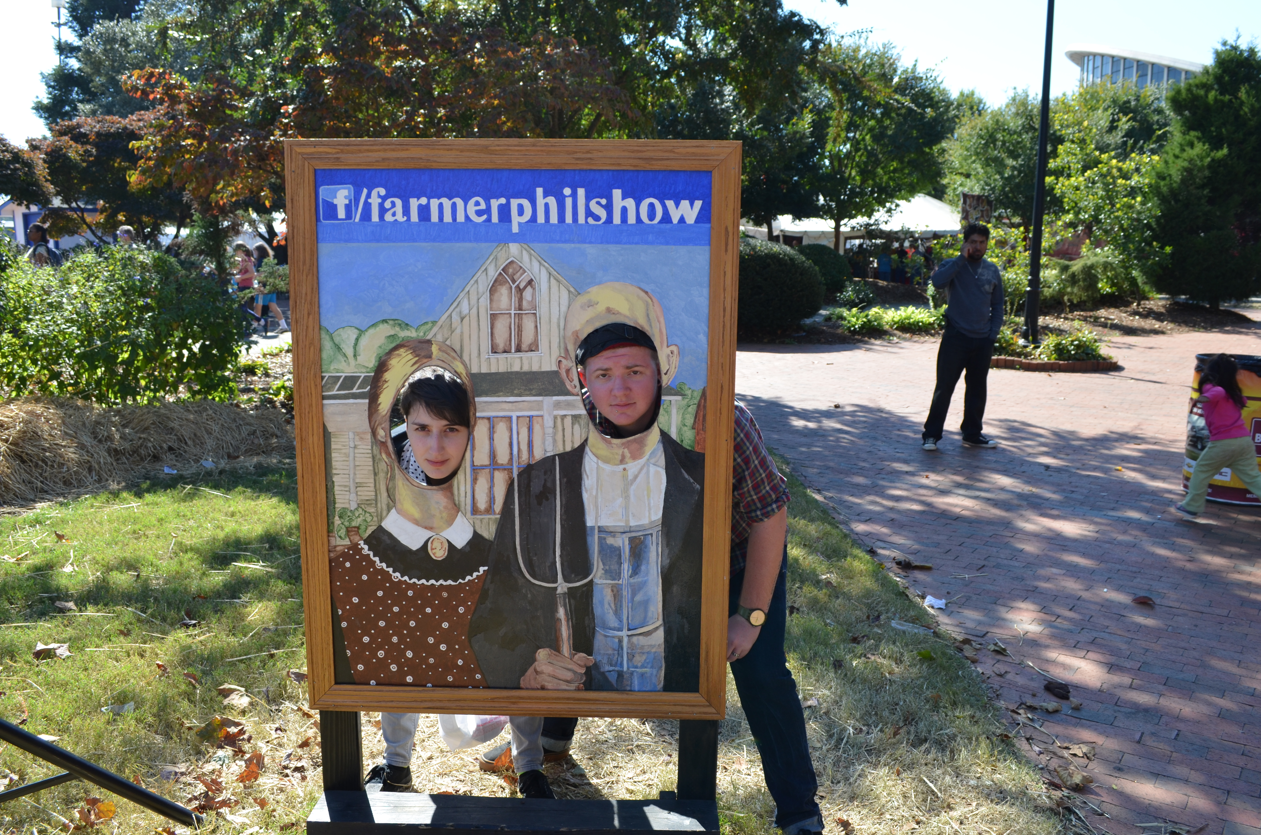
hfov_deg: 62.0
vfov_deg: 43.4
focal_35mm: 30
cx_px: 630
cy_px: 418
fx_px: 1049
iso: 200
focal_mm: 20
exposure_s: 1/250
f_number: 8
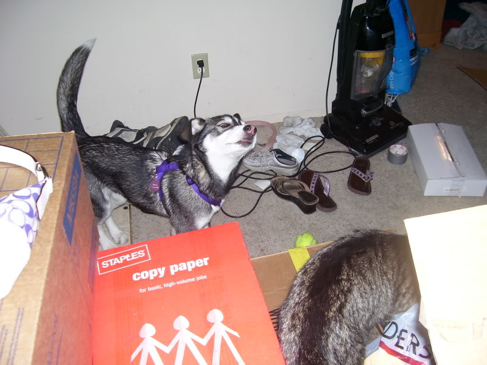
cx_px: 244
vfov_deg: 41.8
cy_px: 182
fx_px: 478
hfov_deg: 54.0
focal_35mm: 34
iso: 80
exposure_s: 1/60
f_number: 2.7
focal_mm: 5.6
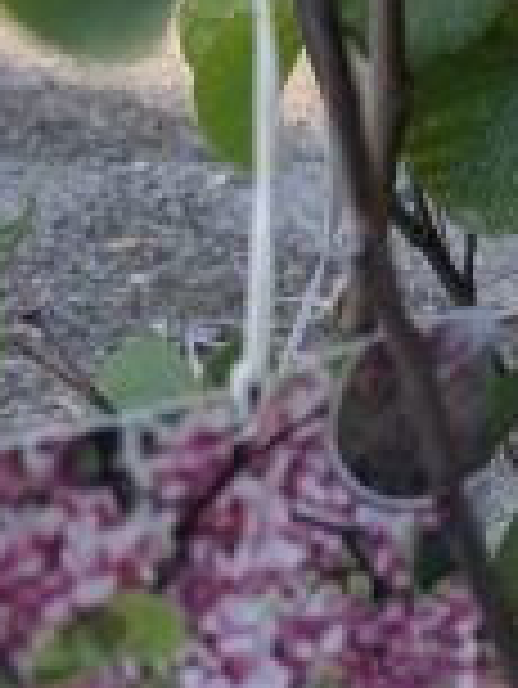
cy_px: 216
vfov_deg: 20.8
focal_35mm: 94
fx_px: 1873
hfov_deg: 14.8
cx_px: 743
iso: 19
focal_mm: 6.9
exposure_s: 1/286
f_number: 1.68
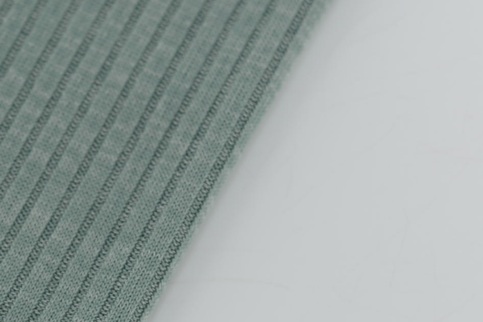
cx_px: -147
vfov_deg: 8.5
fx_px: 2133
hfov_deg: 12.5
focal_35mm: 159
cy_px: 426
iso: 100
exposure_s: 1/200
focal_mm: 50
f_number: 3.5
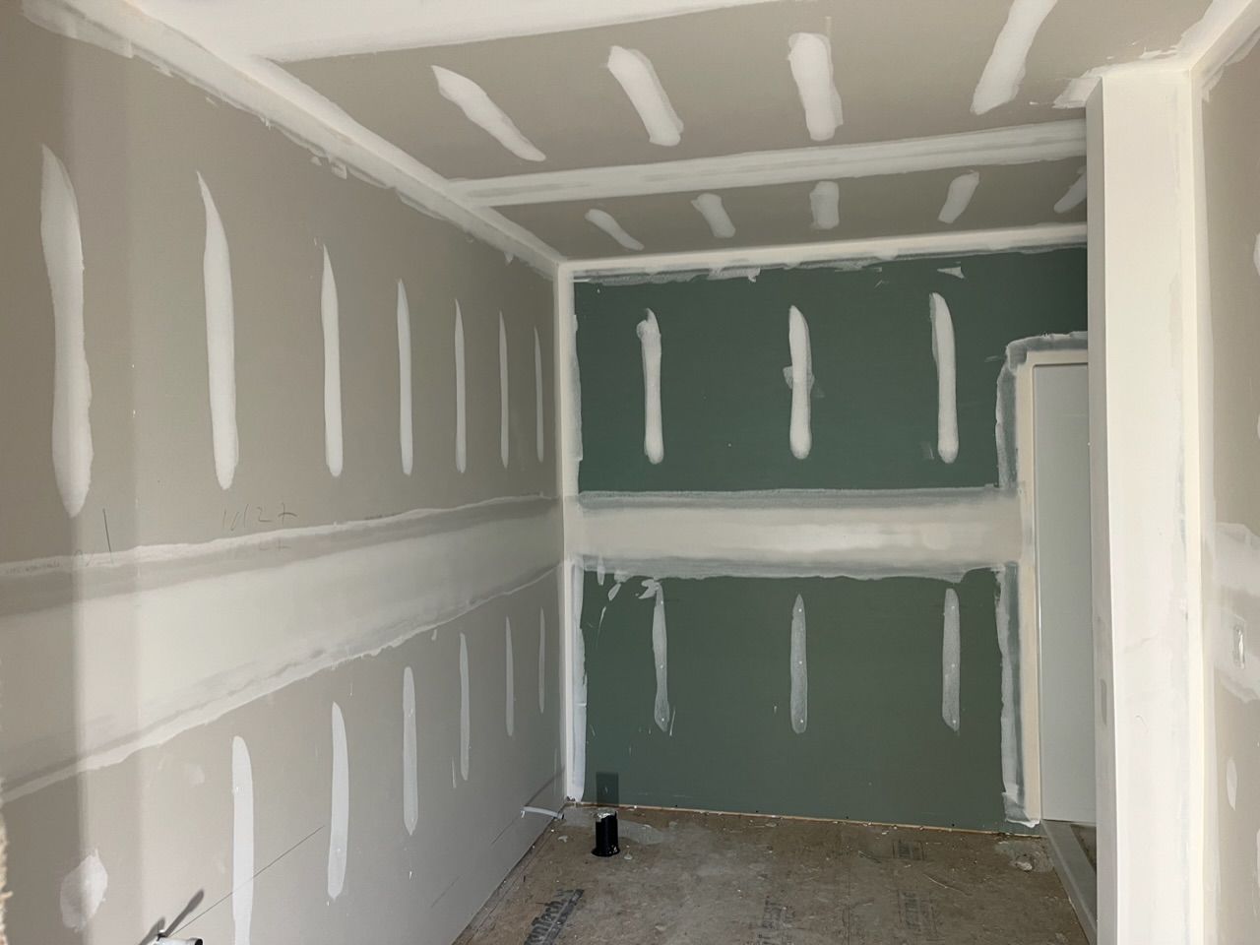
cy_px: 472
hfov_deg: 67.3
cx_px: 630
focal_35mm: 26
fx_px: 946
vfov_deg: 53.1
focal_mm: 5.1
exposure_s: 1/60
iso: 80
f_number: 1.6
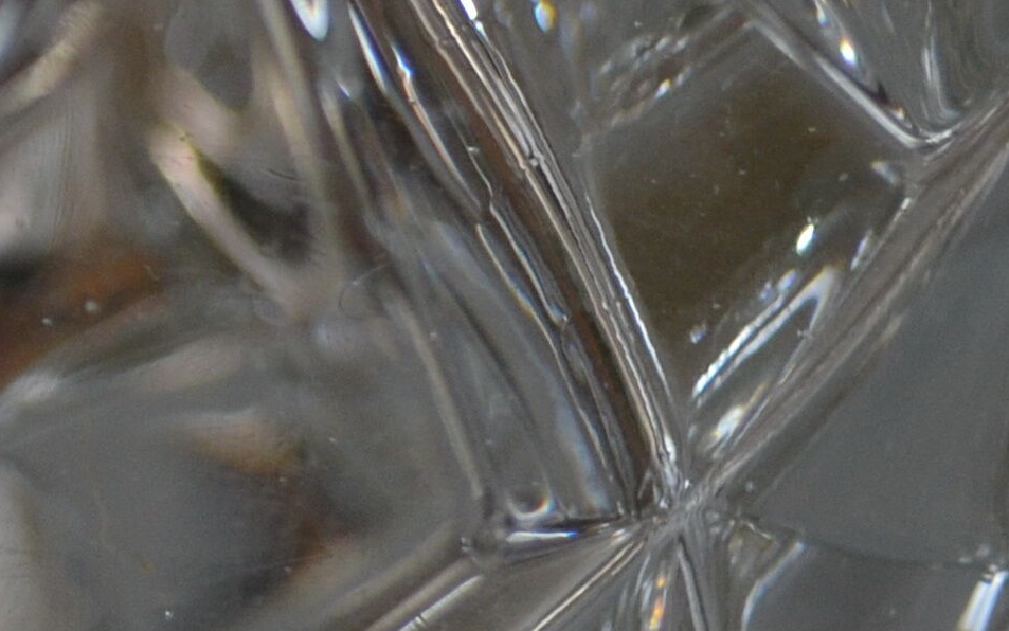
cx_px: -943
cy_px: 12
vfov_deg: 6.3
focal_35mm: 207
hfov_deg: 9.5
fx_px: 5693
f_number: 4.5
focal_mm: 28
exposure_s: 1/80
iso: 400
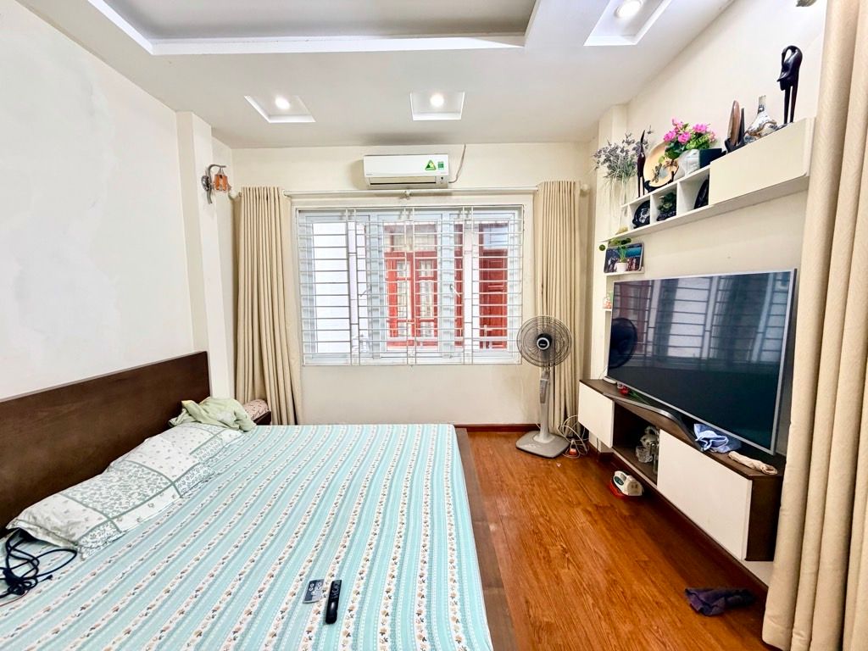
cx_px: 434
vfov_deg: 85.7
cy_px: 326
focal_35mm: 14
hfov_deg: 102.1
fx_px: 351
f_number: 2.2
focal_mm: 2.22
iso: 160
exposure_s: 1/50
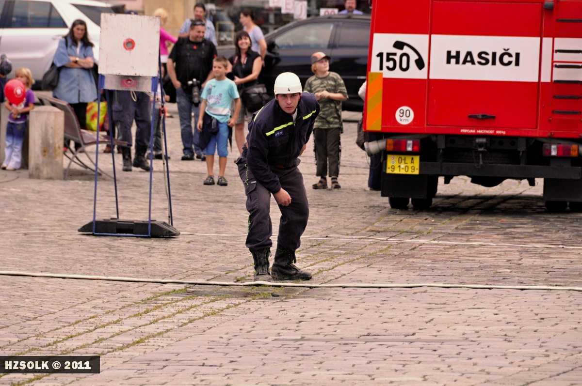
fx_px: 4844
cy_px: 193
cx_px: 291
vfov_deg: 4.6
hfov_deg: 6.9
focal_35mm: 300
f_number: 9
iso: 1250
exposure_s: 1/1250
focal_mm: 200
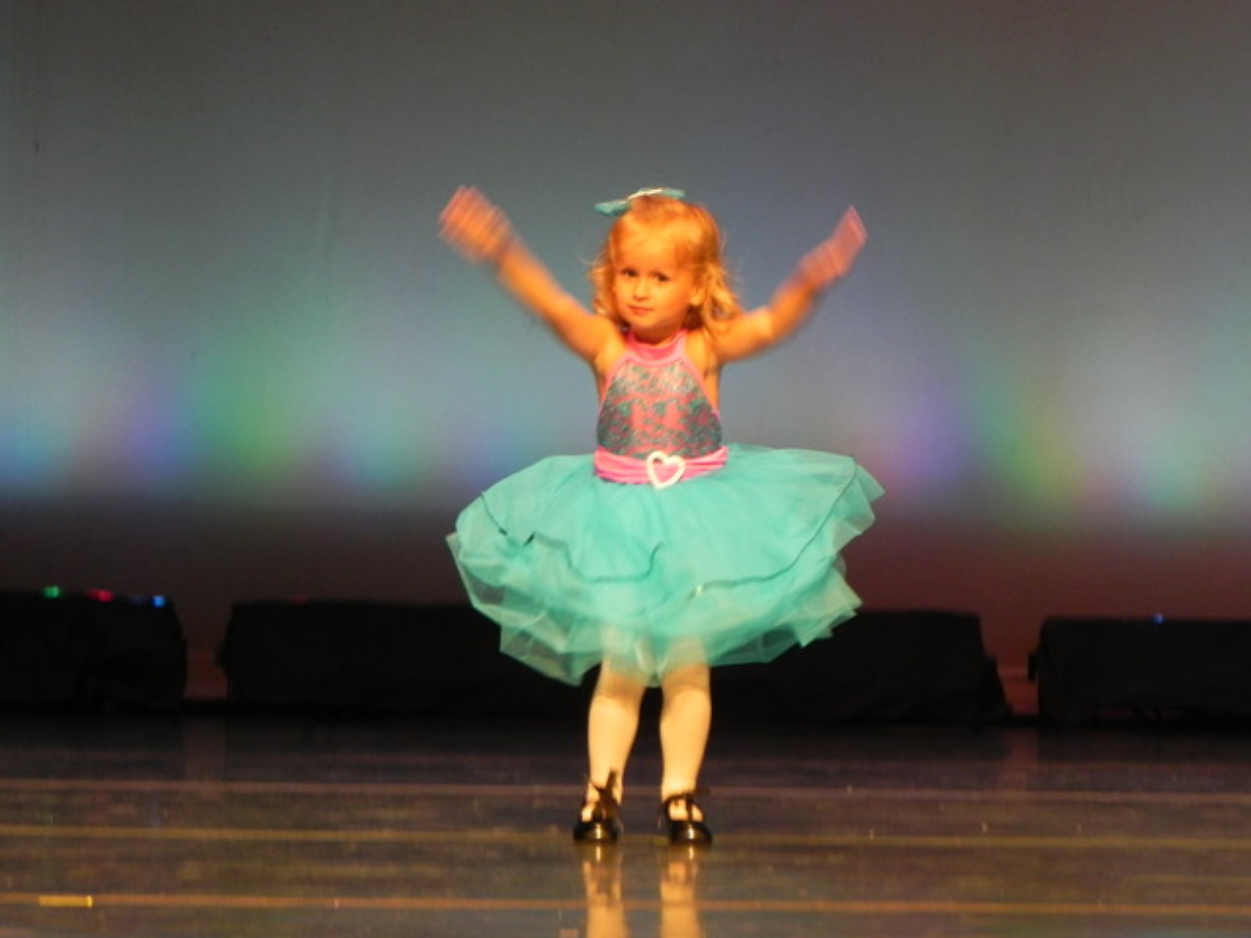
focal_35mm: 144
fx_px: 5204
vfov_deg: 10.3
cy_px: 469
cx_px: 626
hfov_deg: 13.7
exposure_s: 1/30
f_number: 4.5
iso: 397
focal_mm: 25.7
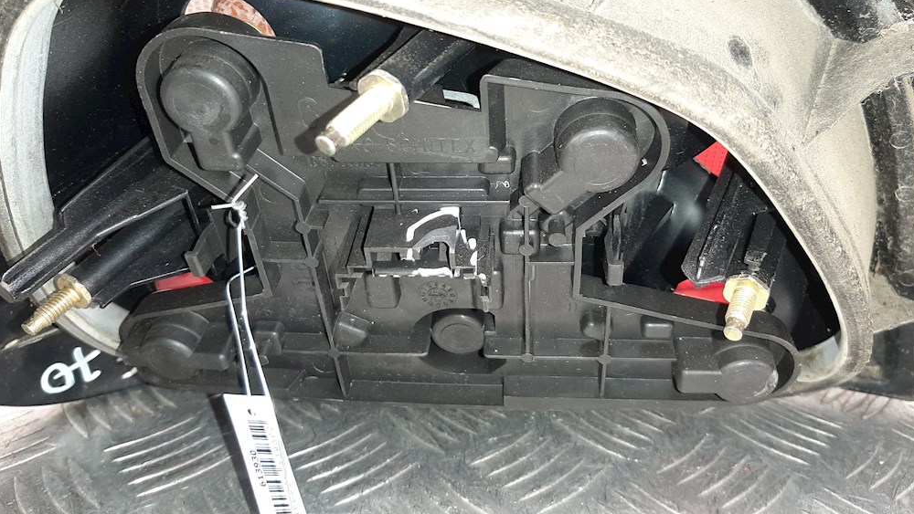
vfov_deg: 40.0
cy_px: 200
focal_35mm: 29
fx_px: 703
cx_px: 466
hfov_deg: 66.0
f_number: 1.7
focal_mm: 3.93
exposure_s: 1/50
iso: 50
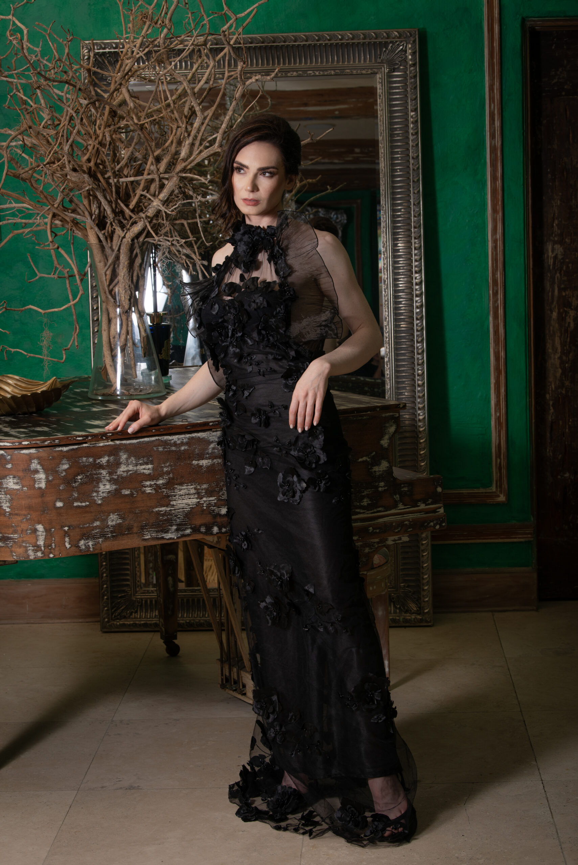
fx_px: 1684
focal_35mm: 70
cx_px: 289
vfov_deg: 28.8
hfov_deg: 19.5
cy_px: 432
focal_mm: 70
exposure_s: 1/200
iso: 160
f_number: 8
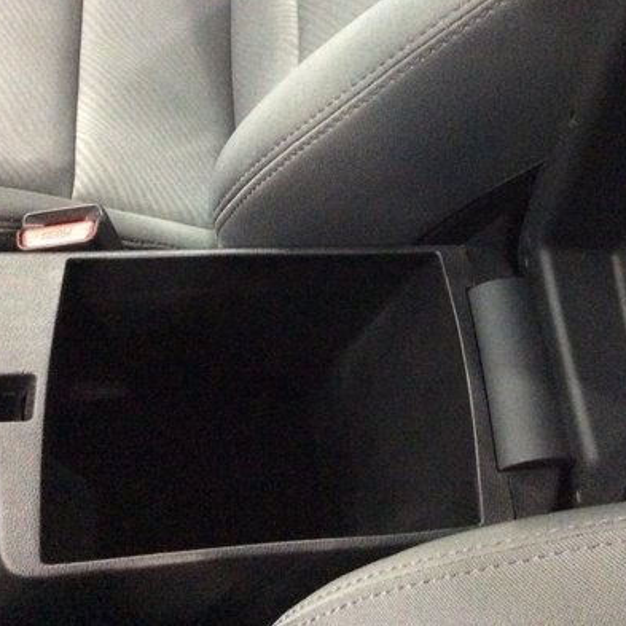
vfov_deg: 36.6
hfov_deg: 36.7
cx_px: 365
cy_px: 247
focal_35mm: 46
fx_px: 941
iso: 640
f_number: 2.4
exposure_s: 1/17
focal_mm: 3.3
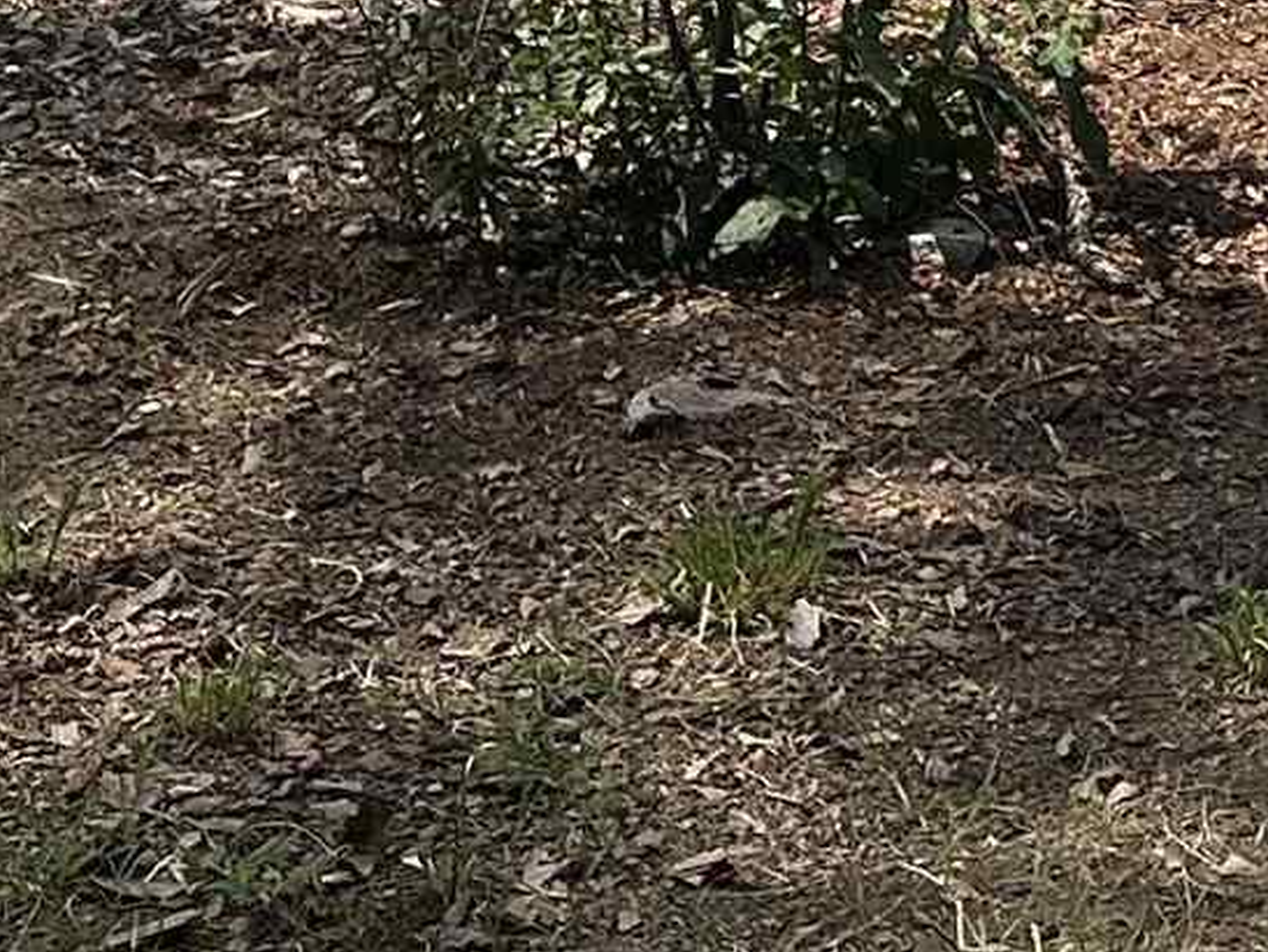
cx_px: 2072
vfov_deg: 9.4
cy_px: -1570
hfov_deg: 13.5
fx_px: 4947
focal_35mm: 135
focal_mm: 6.86
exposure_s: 1/4016
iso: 80
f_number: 1.78
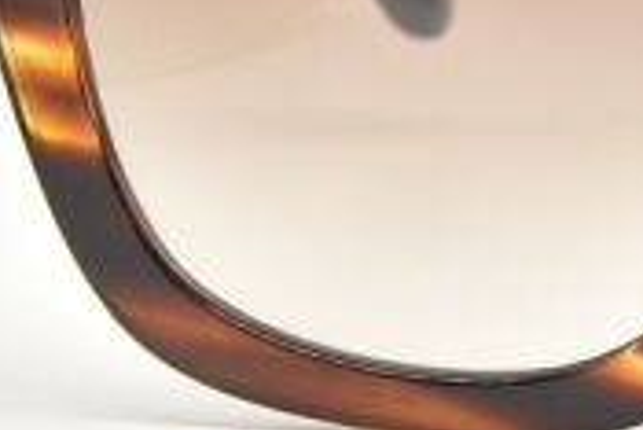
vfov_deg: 3.6
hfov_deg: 5.3
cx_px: 988
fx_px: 6864
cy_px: -79
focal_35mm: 384
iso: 200
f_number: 22
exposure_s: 1/4
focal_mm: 105
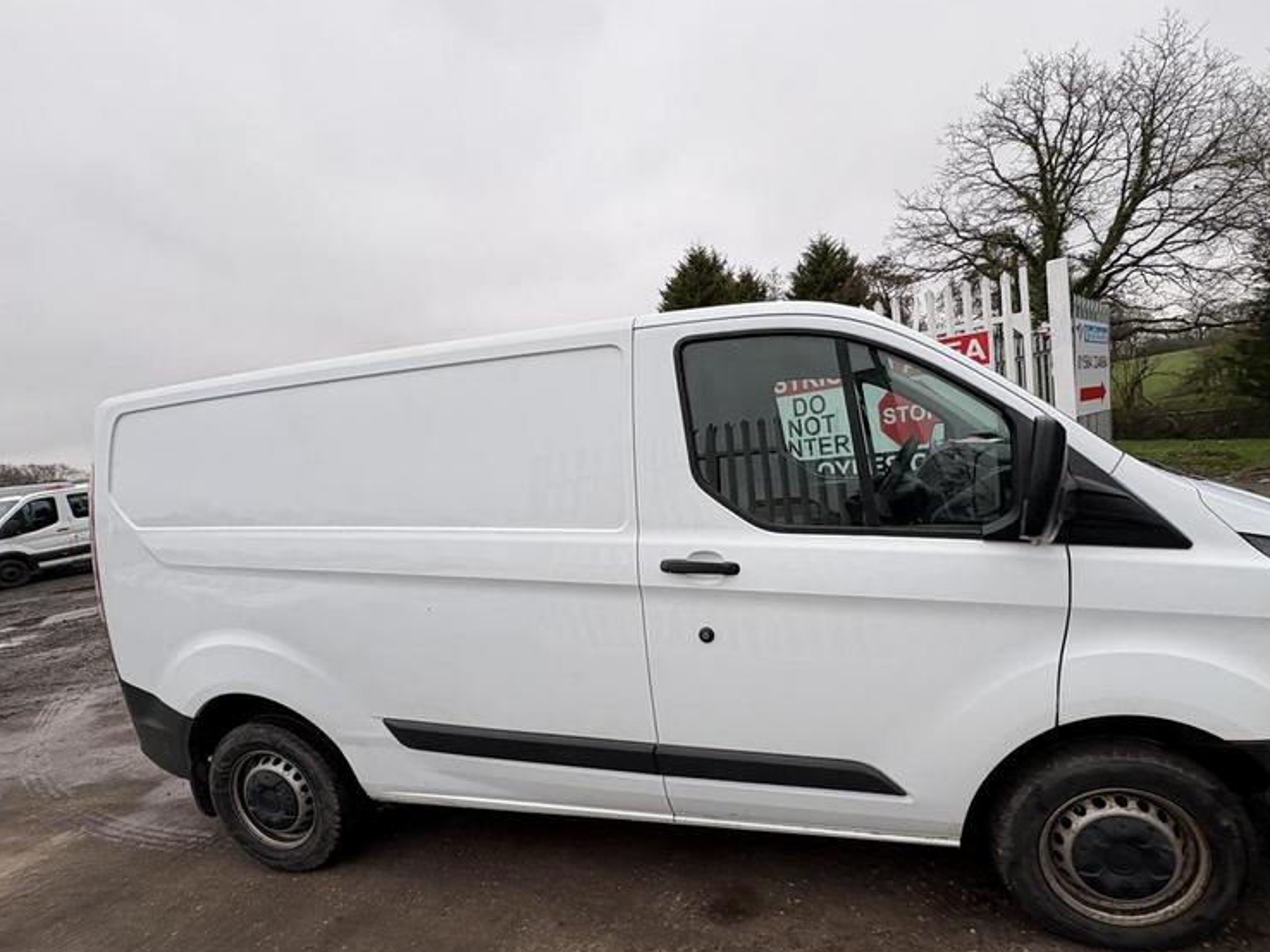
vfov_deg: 74.4
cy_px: 534
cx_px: 728
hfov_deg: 90.4
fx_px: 623
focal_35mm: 17
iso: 40
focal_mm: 2.22
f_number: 2.2
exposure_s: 1/136
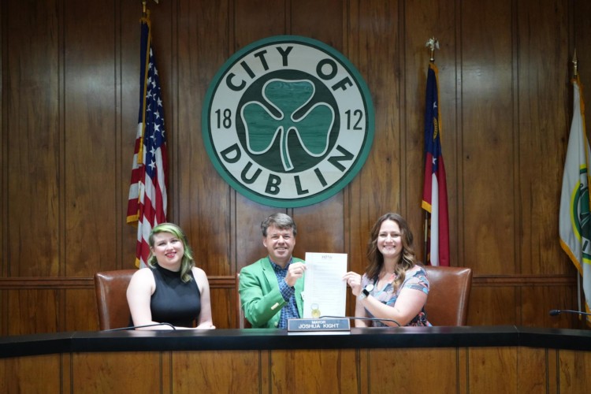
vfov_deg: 32.6
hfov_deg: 47.4
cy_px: 197
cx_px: 296
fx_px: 673
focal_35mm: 41
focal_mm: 41
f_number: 4.5
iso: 5000
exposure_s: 1/160
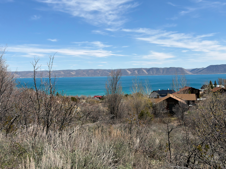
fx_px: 313
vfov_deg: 30.3
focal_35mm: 48
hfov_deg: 39.7
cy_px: 84
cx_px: 113
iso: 64
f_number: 1.78
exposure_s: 1/6536
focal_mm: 6.76
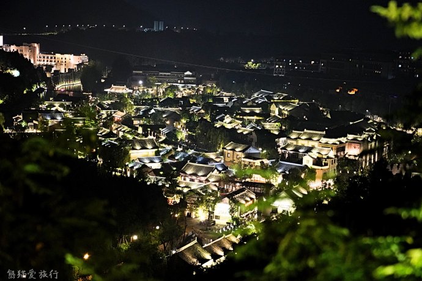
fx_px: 820
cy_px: 140
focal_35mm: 70
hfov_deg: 28.9
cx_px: 211
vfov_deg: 19.4
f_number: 2.8
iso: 6400
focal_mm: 70
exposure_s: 1/25
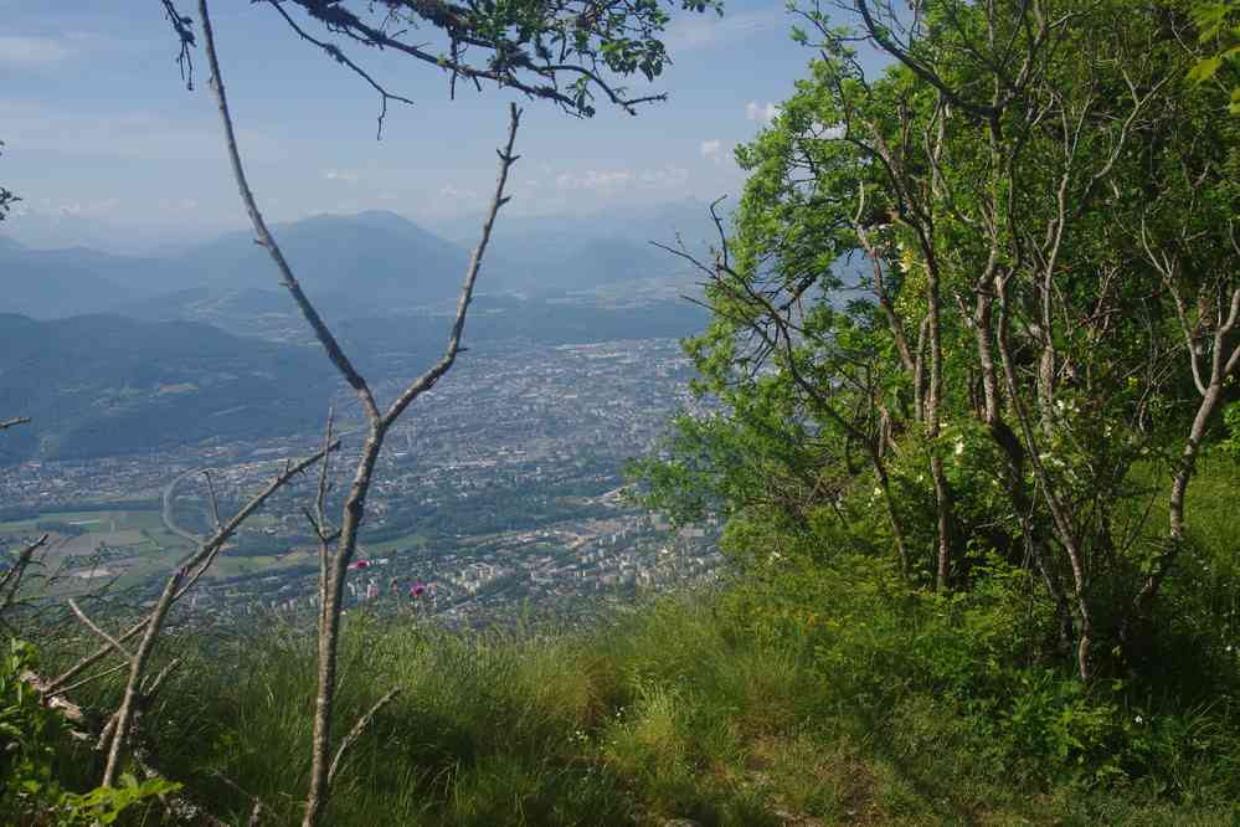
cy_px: 414
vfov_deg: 34.2
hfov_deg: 49.6
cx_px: 620
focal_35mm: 39
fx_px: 1343
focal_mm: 26
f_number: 11
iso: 200
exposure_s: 1/125
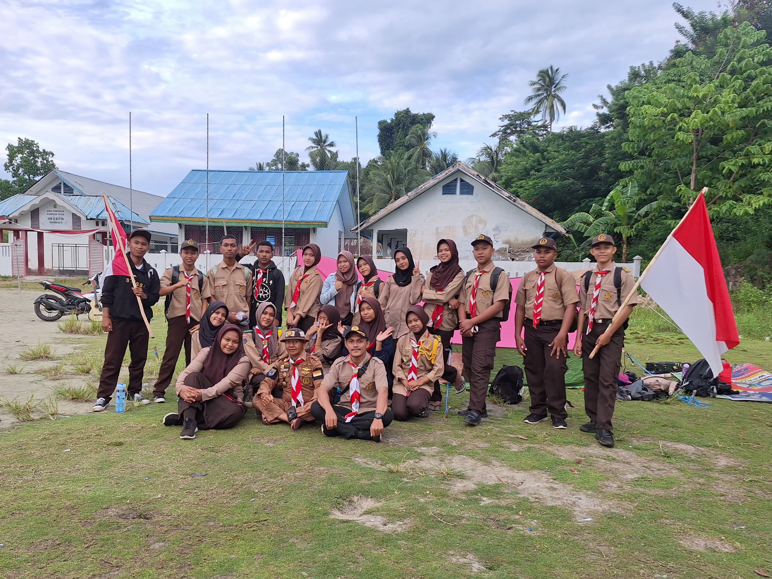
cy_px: 290
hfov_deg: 73.9
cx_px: 386
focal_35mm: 23
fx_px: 513
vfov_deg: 58.9
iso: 40
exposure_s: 1/435
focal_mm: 5.54
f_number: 1.8
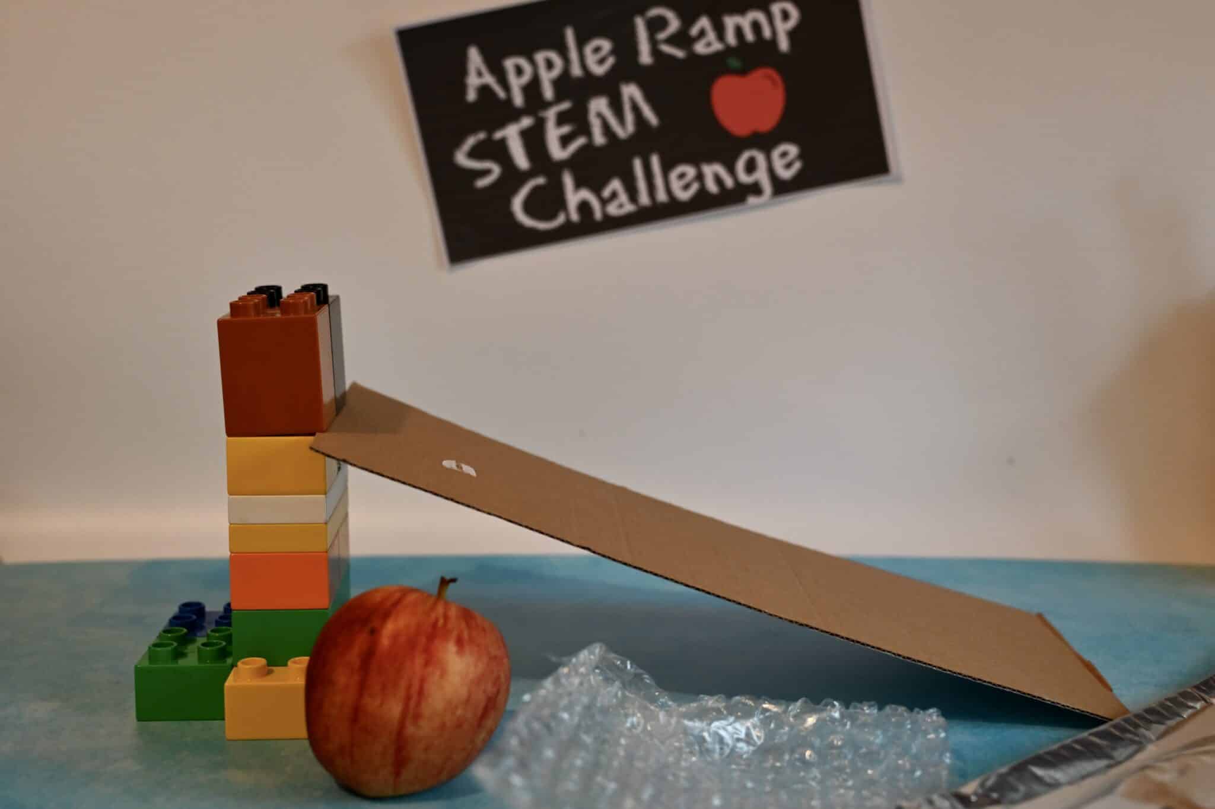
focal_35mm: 44
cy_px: 404
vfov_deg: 30.5
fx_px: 1484
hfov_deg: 44.5
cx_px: 608
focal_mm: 44
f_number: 4.2
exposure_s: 1/125
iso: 2000
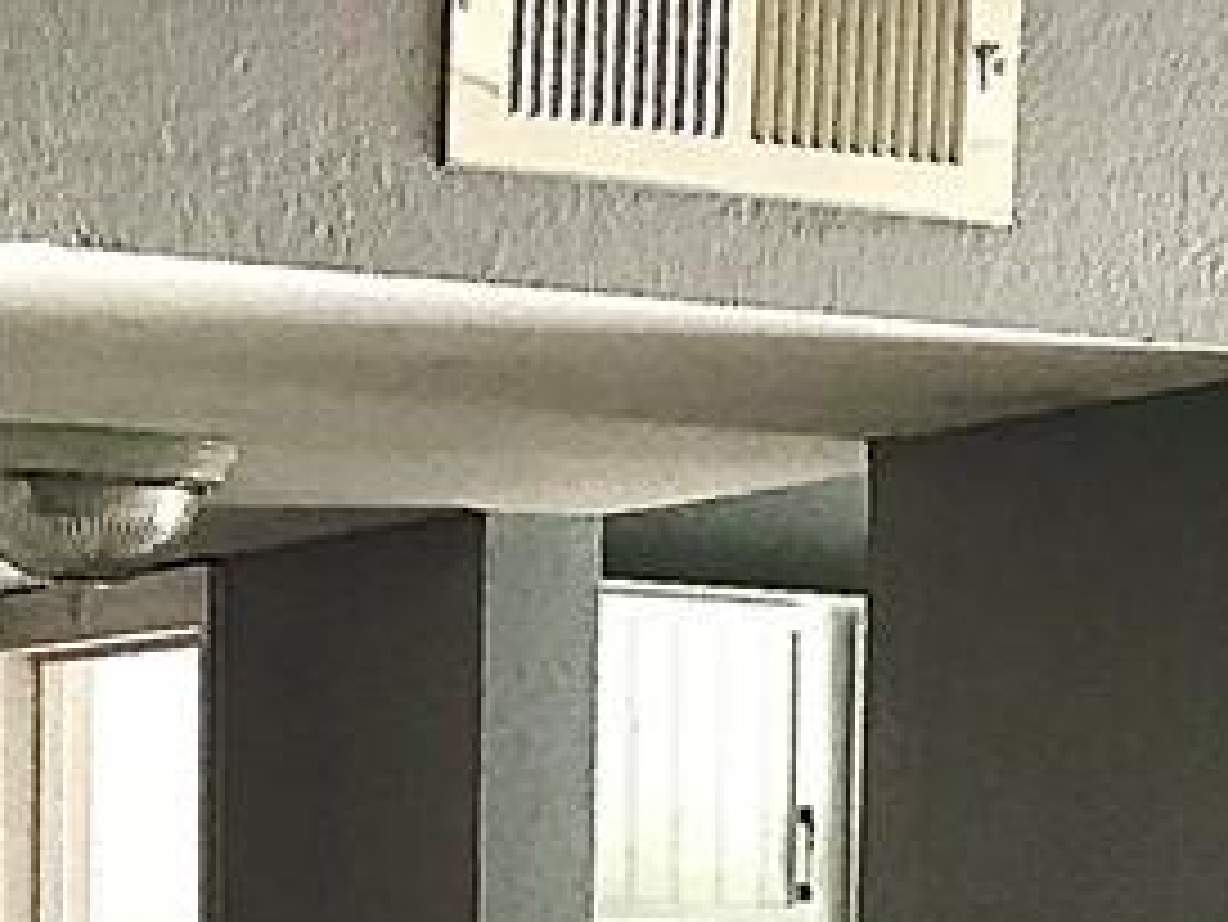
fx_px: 5820
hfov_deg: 12.0
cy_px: 1741
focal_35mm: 164
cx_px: 1111
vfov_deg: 8.6
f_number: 1.8
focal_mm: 4
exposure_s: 1/40
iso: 25
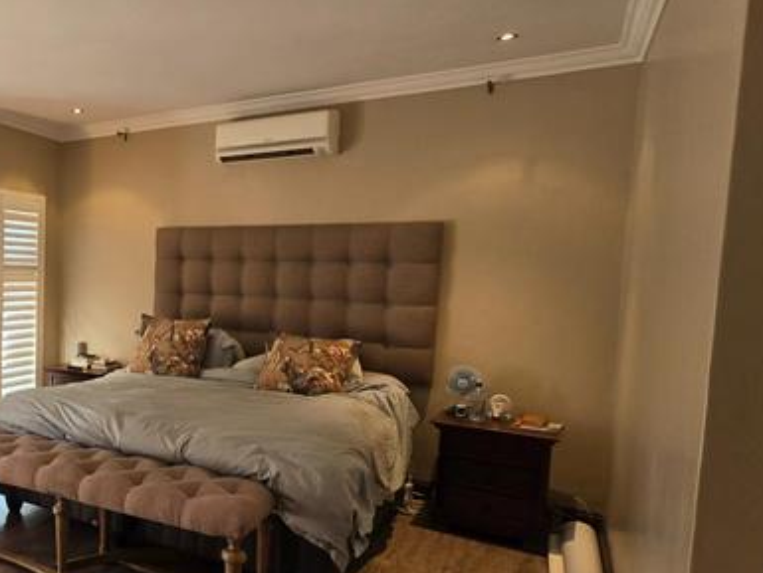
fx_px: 595
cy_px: 333
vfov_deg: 51.2
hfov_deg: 54.8
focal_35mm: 27
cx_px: 48
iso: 64
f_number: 2.2
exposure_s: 1/50
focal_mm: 2.2
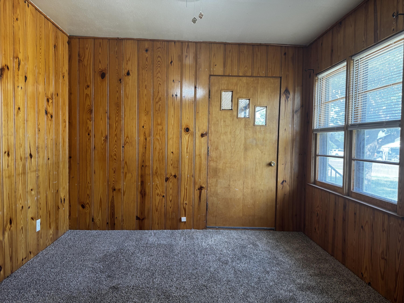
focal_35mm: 24
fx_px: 280
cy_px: 152
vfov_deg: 56.8
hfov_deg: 71.6
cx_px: 202
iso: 125
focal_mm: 6.76
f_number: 1.78
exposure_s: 1/60
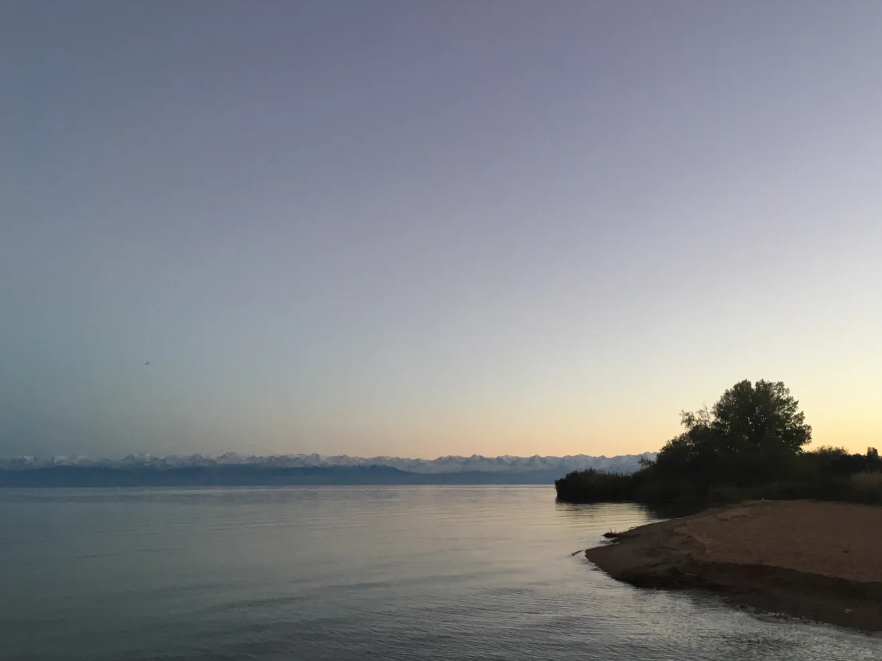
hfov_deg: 52.5
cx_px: 502
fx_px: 892
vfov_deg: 40.6
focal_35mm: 35
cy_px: 360
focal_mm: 4.15
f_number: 2.2
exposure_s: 1/33
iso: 50
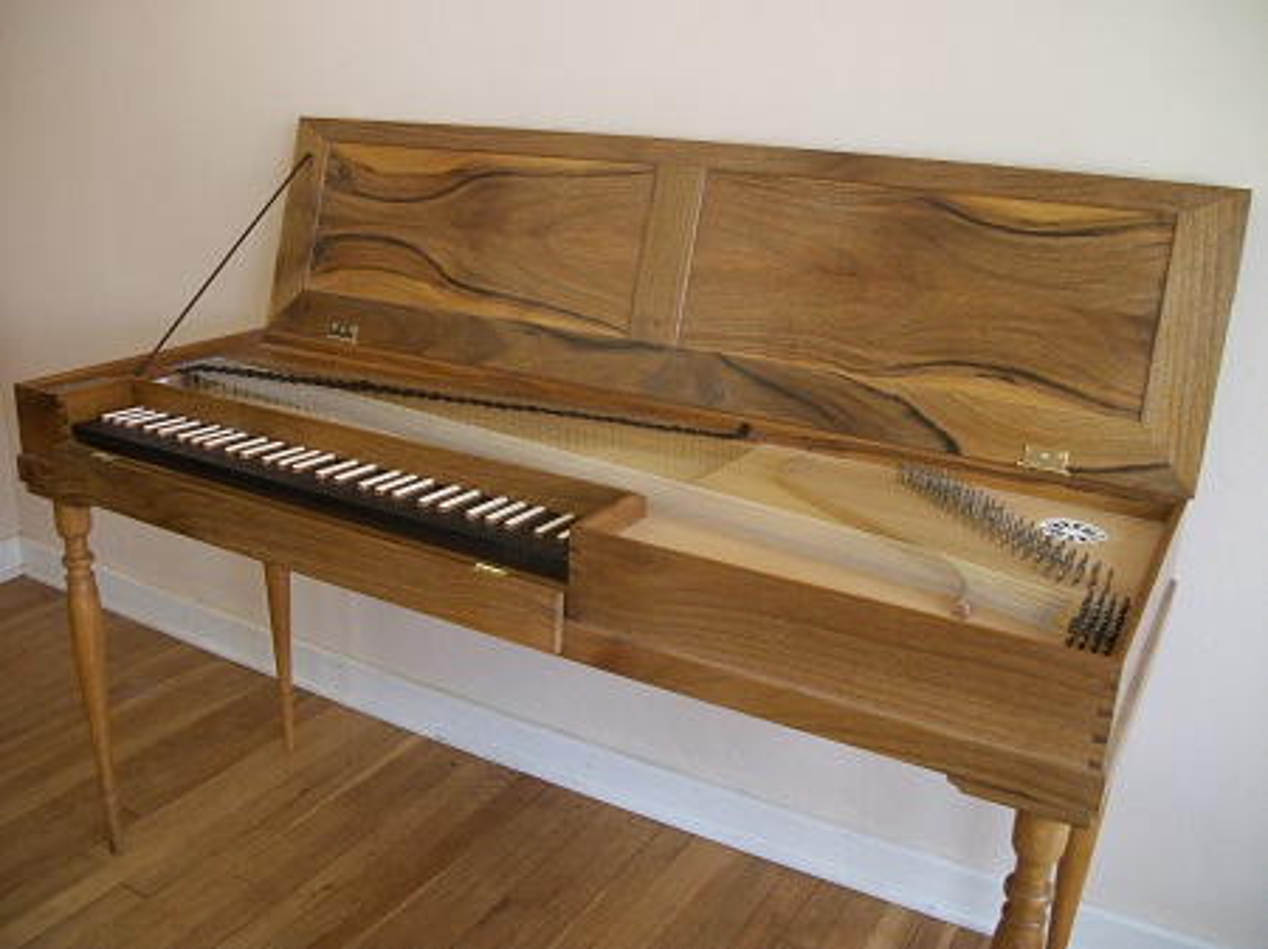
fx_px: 1172
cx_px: 634
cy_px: 474
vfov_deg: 44.1
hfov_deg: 56.8
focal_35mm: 32
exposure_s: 1/30
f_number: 2.9
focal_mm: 5.7
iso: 160
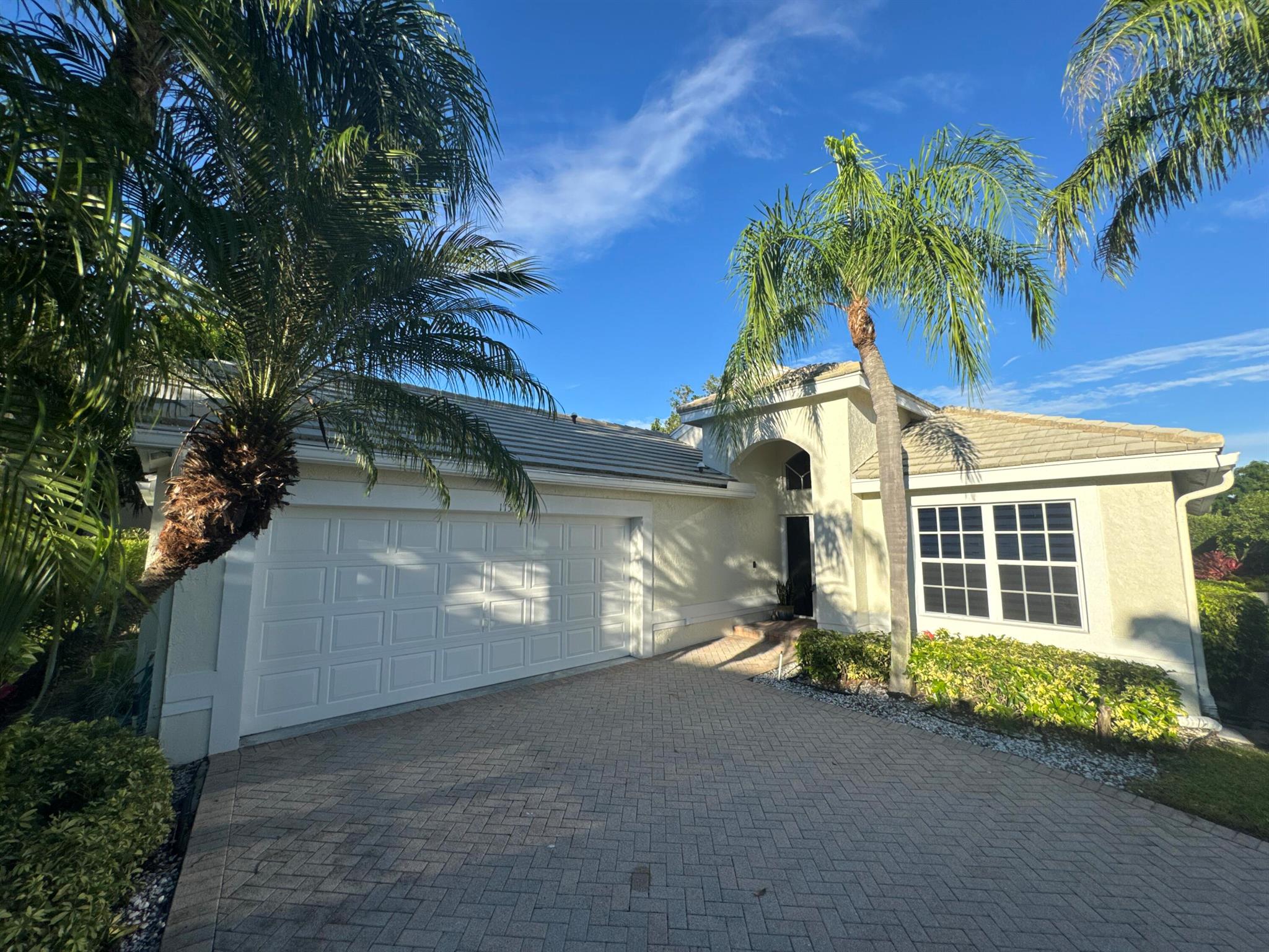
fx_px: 513
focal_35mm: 14
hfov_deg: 102.1
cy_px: 476
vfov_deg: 85.7
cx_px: 634
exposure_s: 1/1370
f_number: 2.2
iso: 40
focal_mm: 2.22
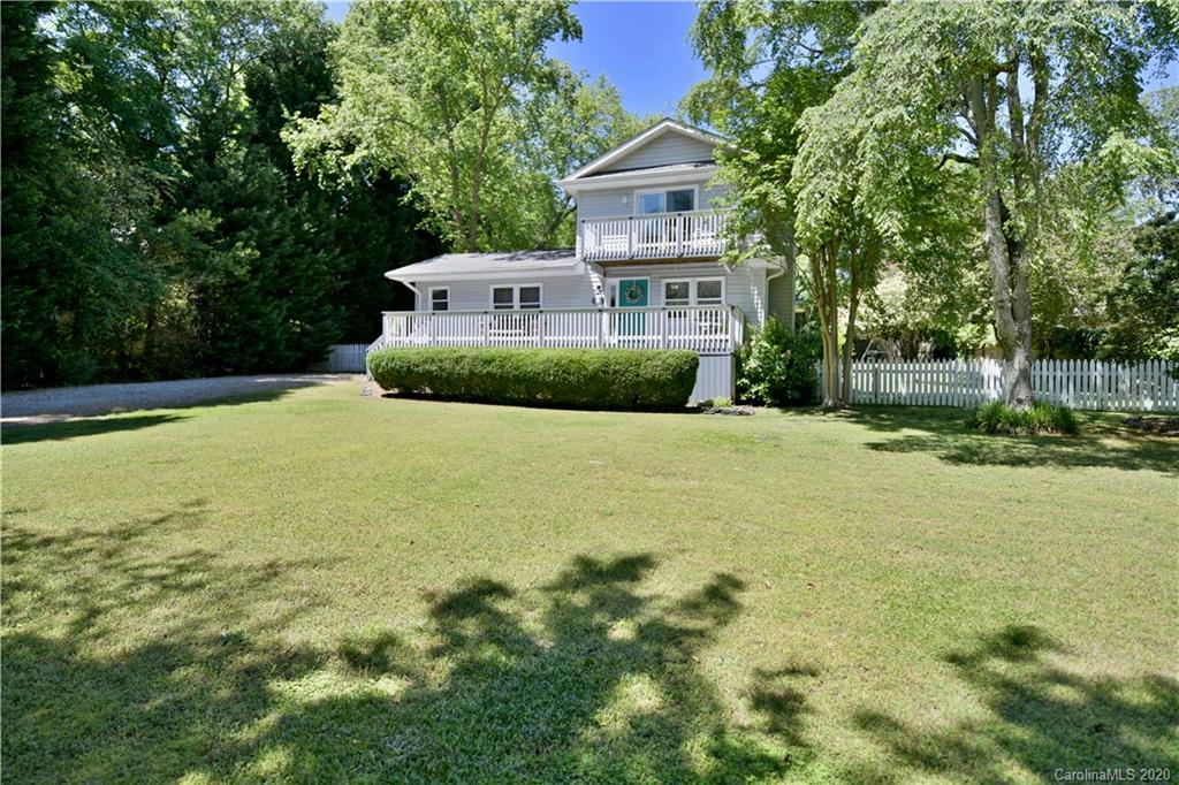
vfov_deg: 64.5
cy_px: 392
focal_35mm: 19
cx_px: 590
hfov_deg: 86.9
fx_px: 622
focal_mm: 19
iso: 100
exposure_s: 1/1000
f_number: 2.8
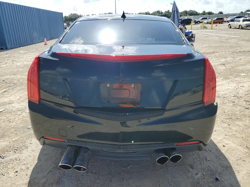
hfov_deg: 67.3
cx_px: 125
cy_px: 94
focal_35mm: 26
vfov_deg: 53.1
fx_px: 188
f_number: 1.5
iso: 50
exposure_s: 1/3333
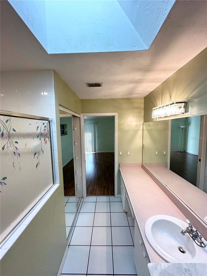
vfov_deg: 102.1
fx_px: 112
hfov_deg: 85.7
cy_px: 138
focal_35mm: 14
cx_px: 104
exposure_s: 1/120
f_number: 2.2
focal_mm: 2.22
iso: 200
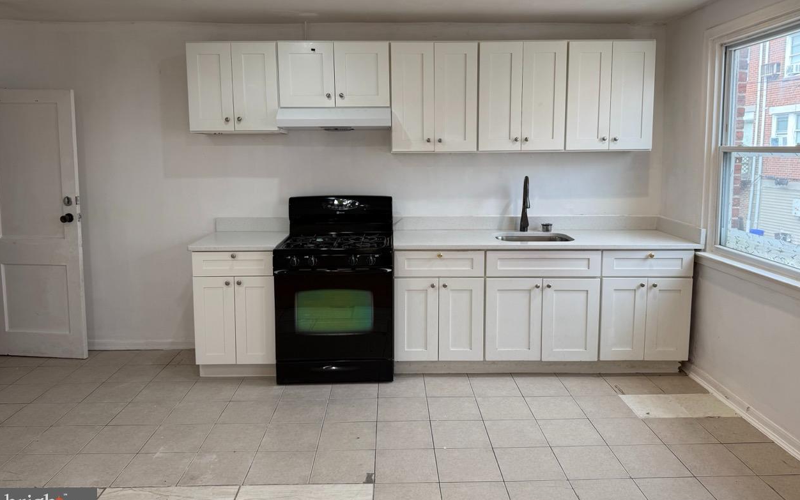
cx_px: 406
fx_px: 567
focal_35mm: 26
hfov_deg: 70.4
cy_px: 214
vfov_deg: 47.5
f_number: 1.78
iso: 80
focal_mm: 6.76
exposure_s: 1/120
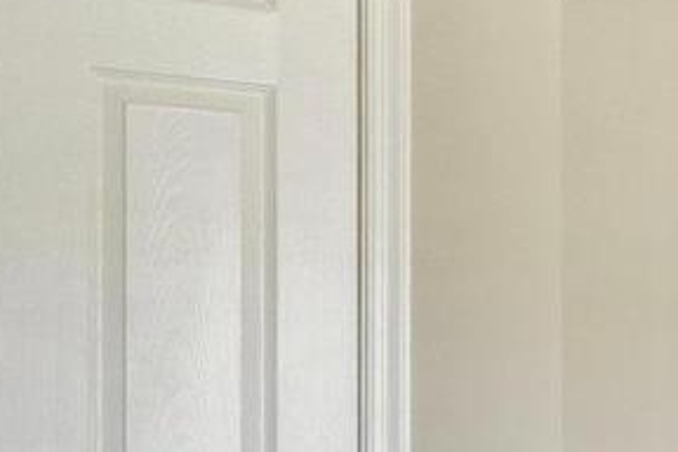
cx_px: 1057
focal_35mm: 80
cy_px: 417
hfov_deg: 20.9
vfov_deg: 16.8
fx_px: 1507
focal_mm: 16
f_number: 8
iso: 1250
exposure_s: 1/60
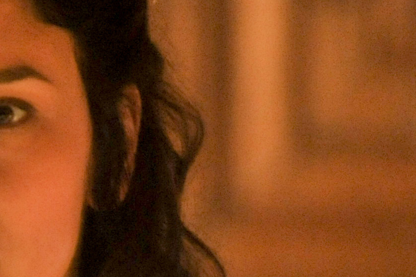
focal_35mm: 1018
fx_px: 11760
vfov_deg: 1.3
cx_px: -279
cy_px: 443
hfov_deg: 2.0
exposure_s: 1/80
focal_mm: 200
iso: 2000
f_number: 3.2
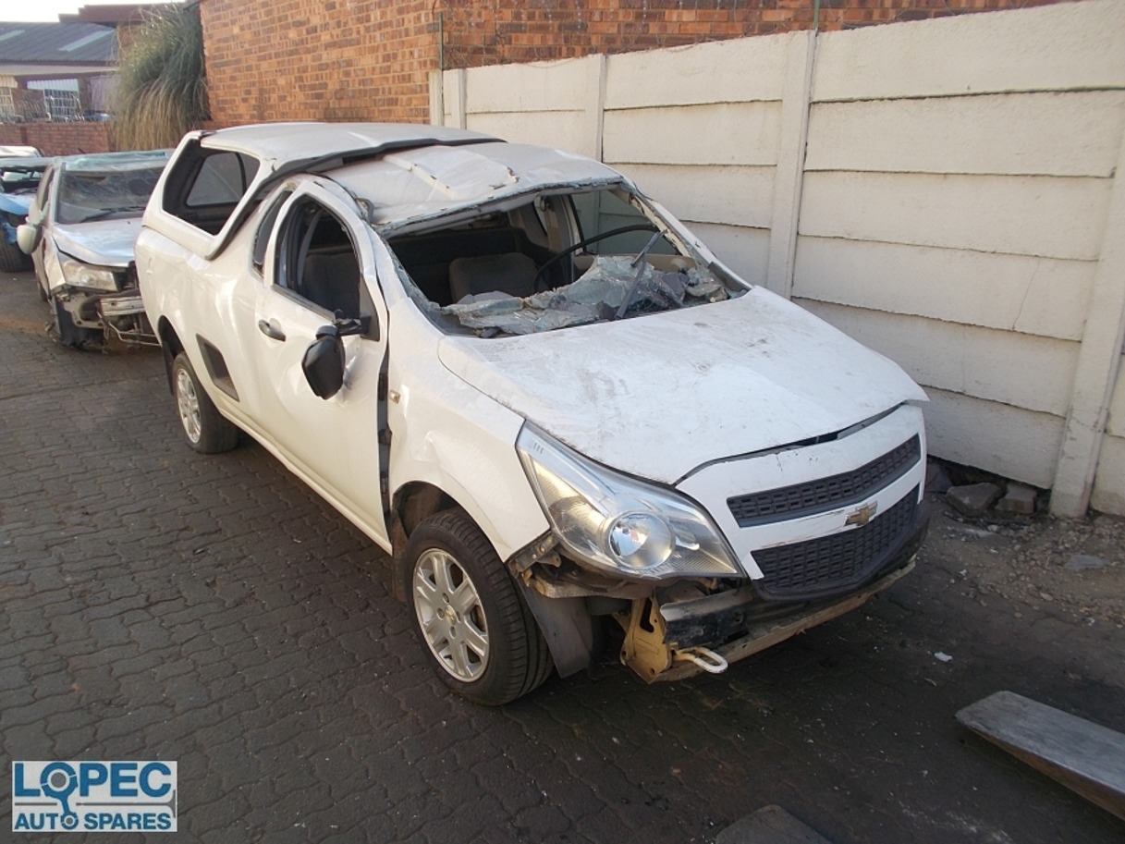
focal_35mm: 26
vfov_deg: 53.1
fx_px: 845
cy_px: 422
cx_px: 562
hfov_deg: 67.3
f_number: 3.2
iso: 80
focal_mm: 4.6
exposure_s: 1/200
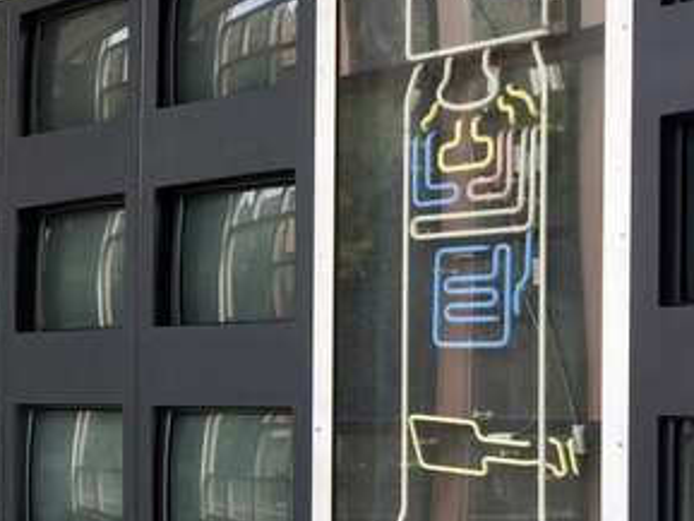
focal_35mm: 77
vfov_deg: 19.0
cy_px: 406
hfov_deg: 24.1
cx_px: -12
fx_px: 1544
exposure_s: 1/124
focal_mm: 4.15
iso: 32
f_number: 2.2
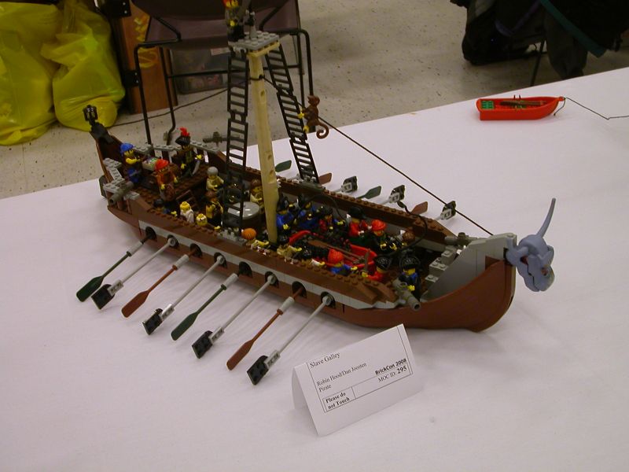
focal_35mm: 49
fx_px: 890
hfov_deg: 38.9
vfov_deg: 29.7
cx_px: 314
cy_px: 236
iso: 100
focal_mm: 7.5
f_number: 3.2
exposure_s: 1/27.4
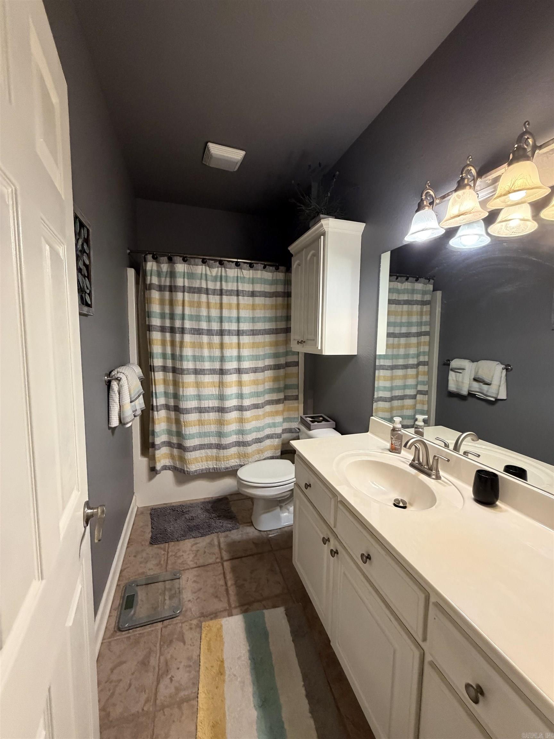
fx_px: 299
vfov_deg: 102.1
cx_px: 277
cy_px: 370
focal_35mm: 14
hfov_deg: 85.7
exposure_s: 1/60
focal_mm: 2.22
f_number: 2.2
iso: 500
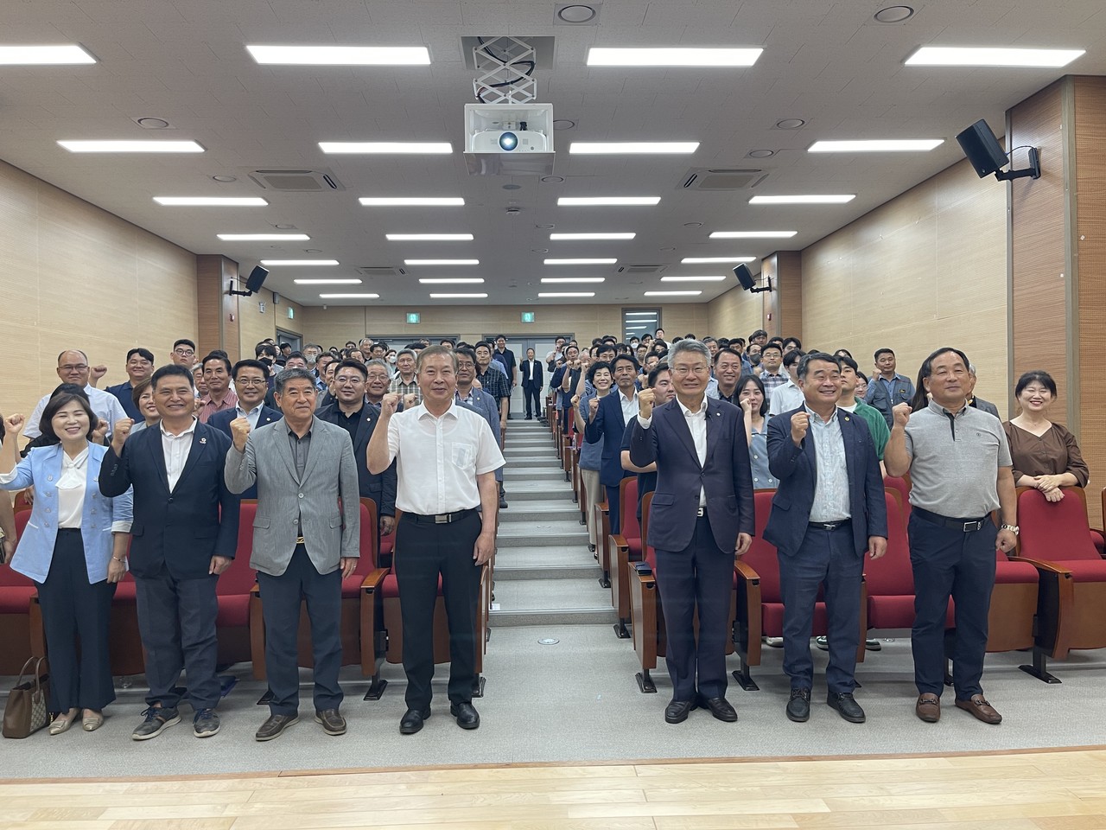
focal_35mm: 26
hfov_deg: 67.3
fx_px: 831
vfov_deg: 53.1
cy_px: 415
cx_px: 553
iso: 80
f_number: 1.6
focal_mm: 5.1
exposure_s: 1/60
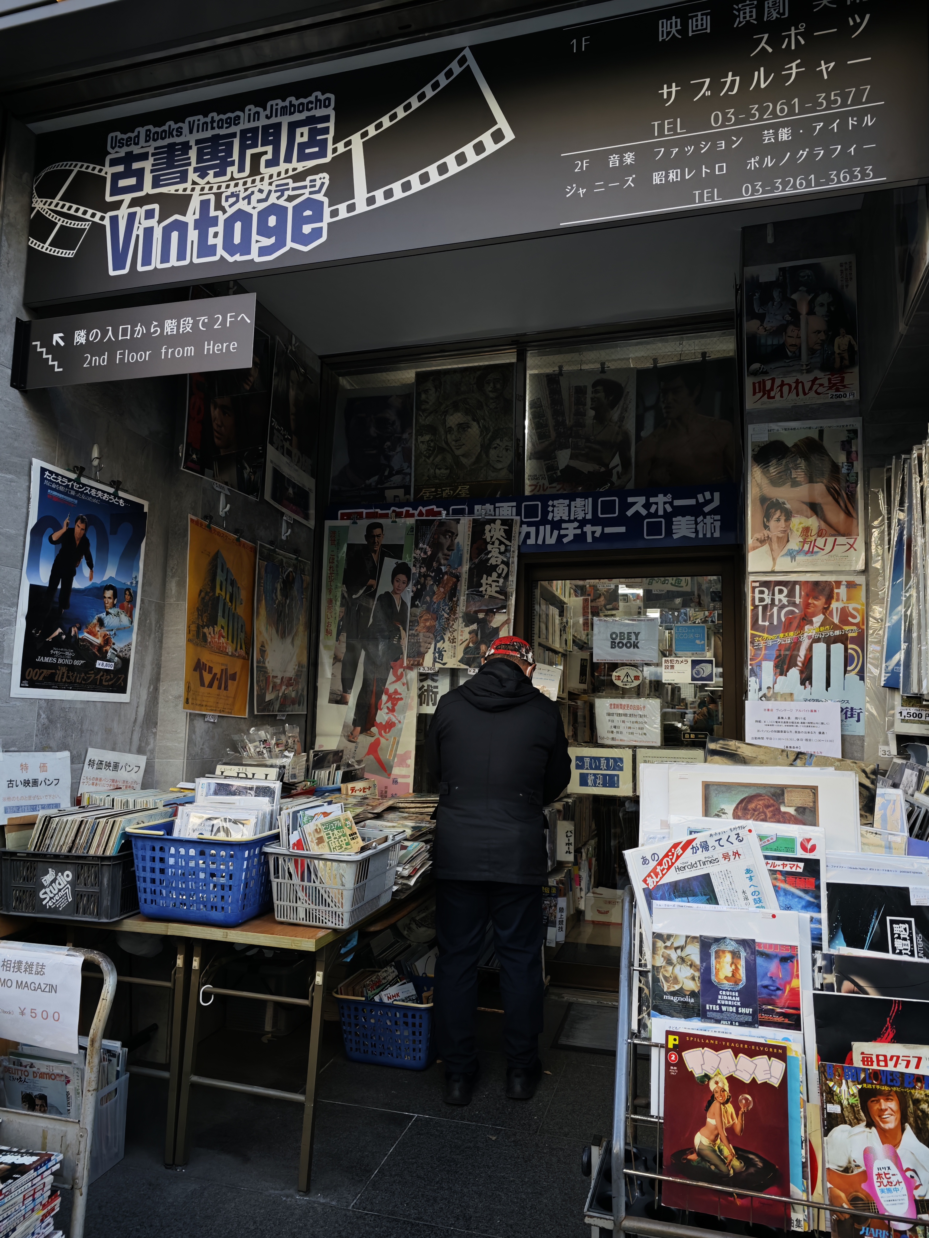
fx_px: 823
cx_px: 464
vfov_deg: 73.9
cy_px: 619
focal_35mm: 23
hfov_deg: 58.9
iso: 400
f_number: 2
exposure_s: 1/700
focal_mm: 8.72
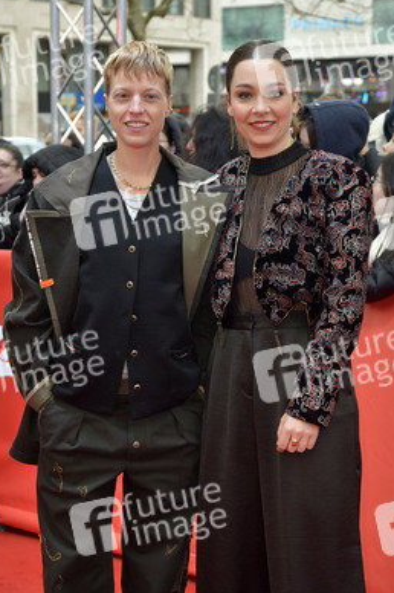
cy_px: 290
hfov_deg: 20.3
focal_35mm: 67
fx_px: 1102
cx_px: 192
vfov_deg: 30.1
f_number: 5.6
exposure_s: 1/200
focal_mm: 65
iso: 1250
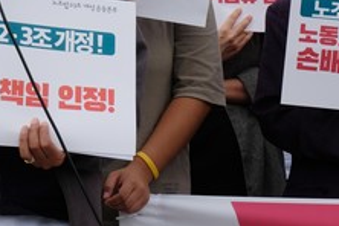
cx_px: -56
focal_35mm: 173
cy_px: -12
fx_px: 1629
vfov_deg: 7.9
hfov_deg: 11.7
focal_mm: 42.5
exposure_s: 1/500
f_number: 9
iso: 250
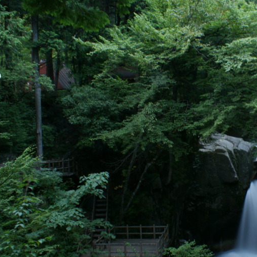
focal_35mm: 46
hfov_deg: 34.9
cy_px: 133
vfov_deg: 36.8
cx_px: 227
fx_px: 386
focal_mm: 18
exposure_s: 4
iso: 200
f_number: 22
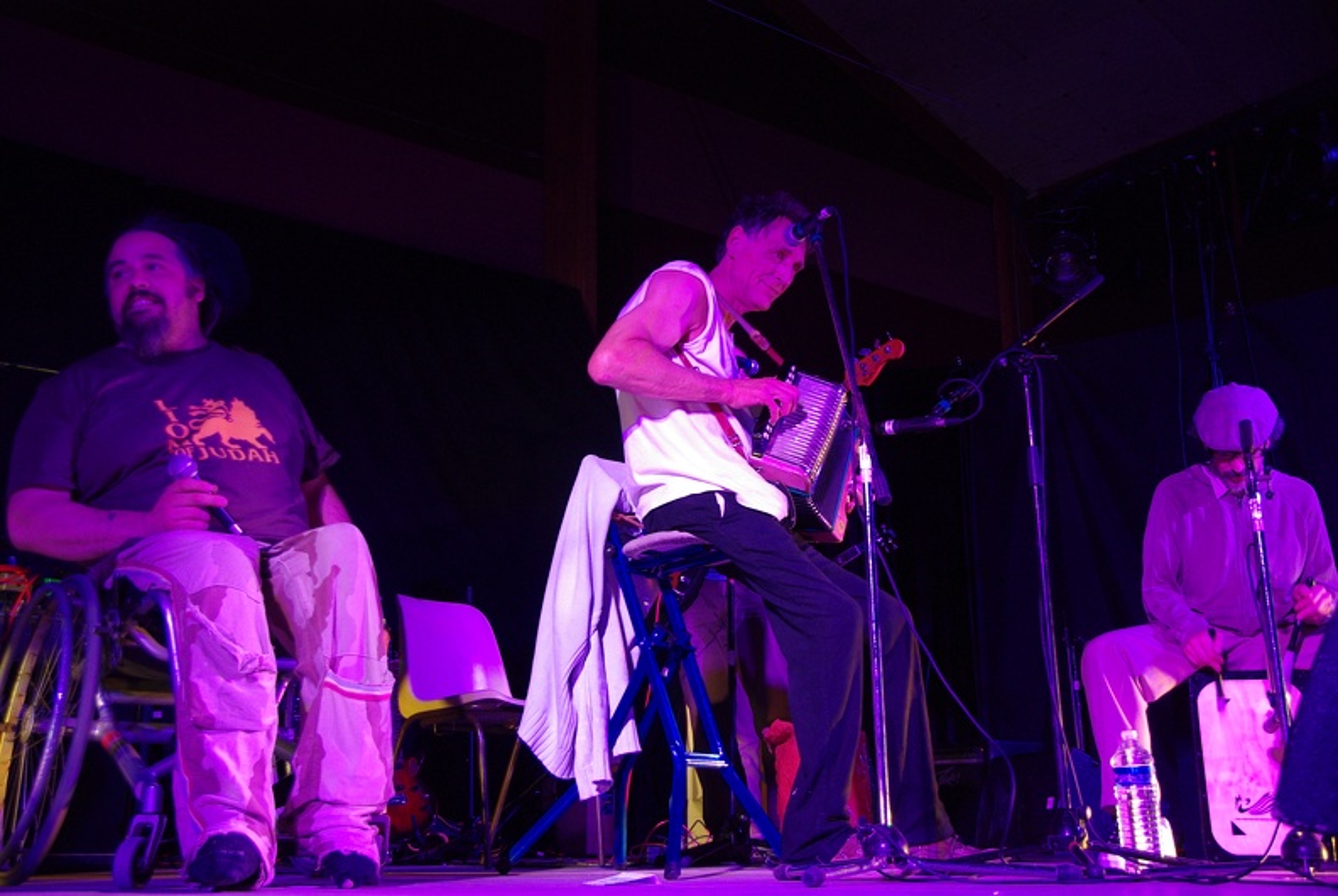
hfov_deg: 45.4
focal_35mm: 43
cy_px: 448
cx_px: 669
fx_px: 1600
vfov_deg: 31.3
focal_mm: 29.38
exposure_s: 1/15
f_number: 4
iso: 400
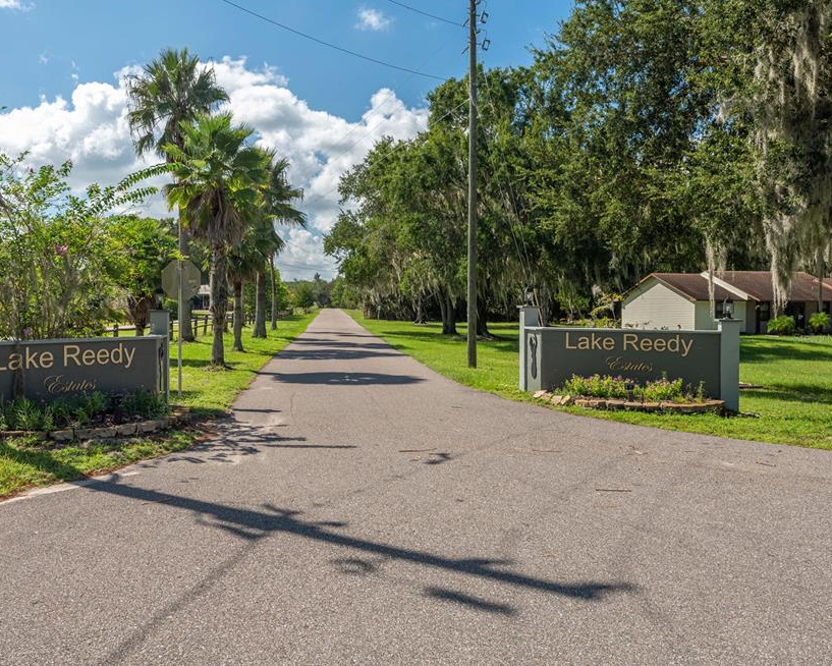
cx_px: 330
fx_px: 679
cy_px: 338
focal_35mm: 28
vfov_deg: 52.2
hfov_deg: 62.4
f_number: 8
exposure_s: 1/100
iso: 100
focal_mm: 23.5
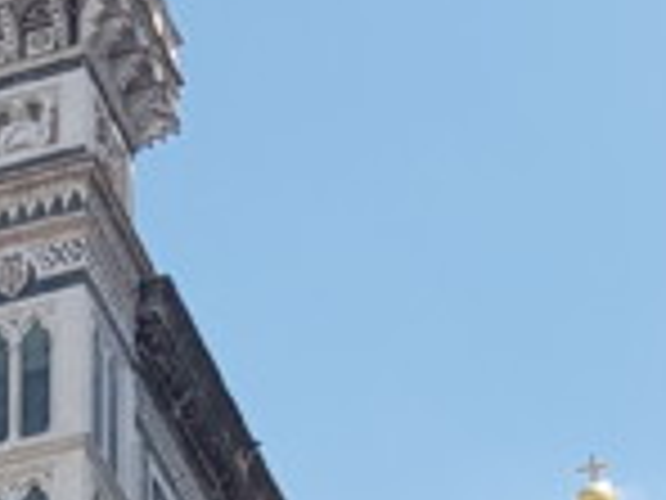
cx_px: -94
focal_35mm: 169
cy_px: 1297
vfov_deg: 8.0
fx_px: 3252
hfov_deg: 11.5
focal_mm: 4.2
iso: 40
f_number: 1.7
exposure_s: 1/1500
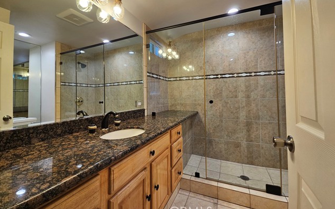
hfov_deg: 105.3
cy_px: 92
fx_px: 128
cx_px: 169
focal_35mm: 14
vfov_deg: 78.3
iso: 80
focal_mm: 2.2
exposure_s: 1/60
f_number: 2.2
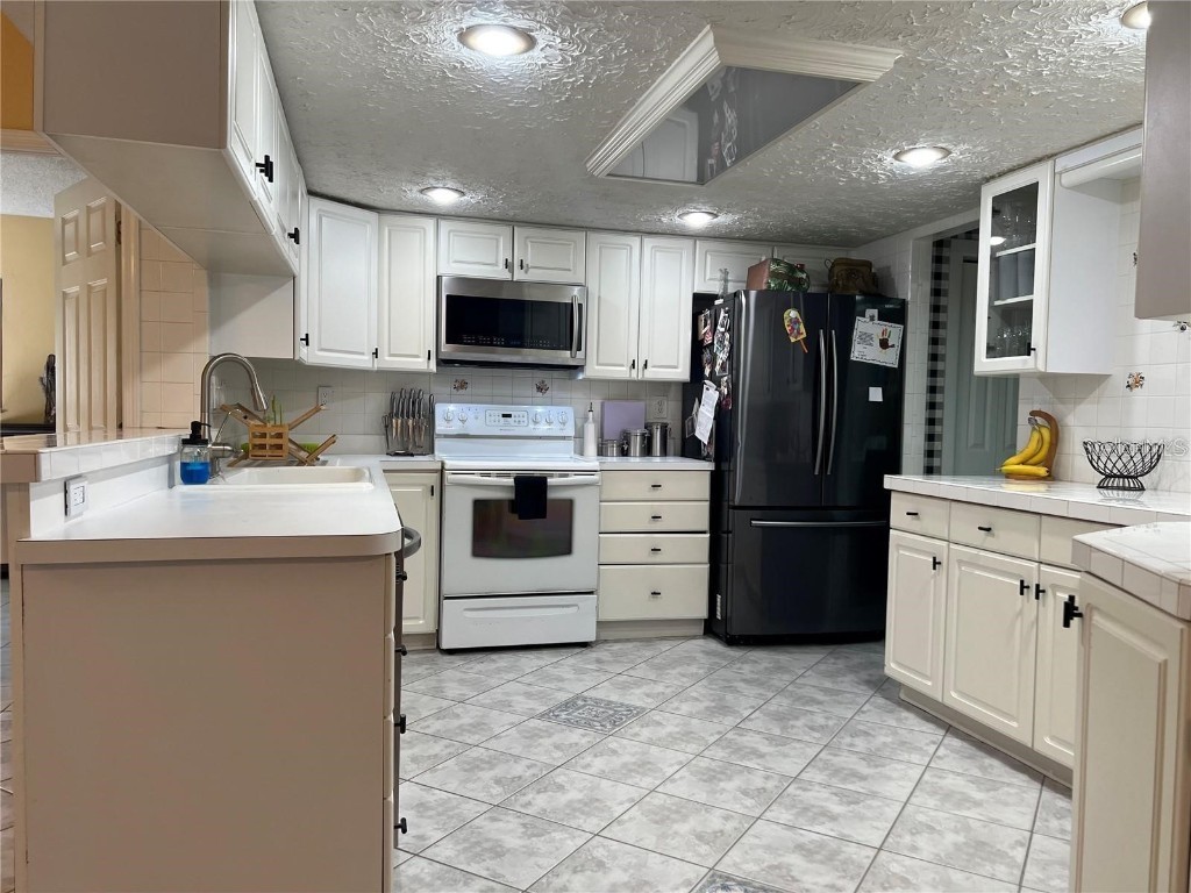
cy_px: 446
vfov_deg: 53.1
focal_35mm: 26
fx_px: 895
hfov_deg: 67.3
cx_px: 596
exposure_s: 1/120
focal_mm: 5.7
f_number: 1.5
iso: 100
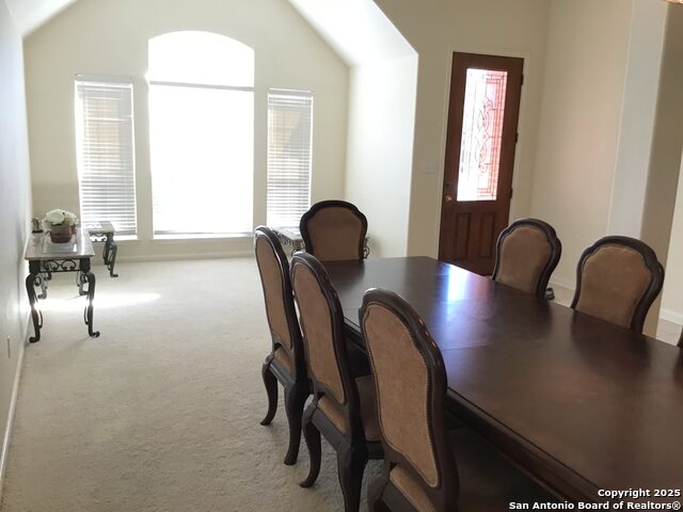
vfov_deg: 45.4
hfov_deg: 58.4
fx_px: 612
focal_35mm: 31
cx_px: 342
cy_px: 256
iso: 32
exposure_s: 1/30
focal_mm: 3.3
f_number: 2.4
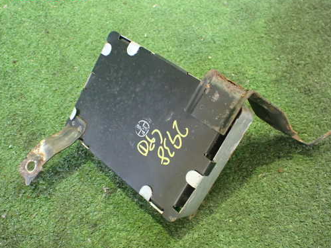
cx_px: 162
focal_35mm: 36
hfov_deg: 51.4
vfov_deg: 39.6
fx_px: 344
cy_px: 136
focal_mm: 5.4
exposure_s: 1/30
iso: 1000
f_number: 2.3
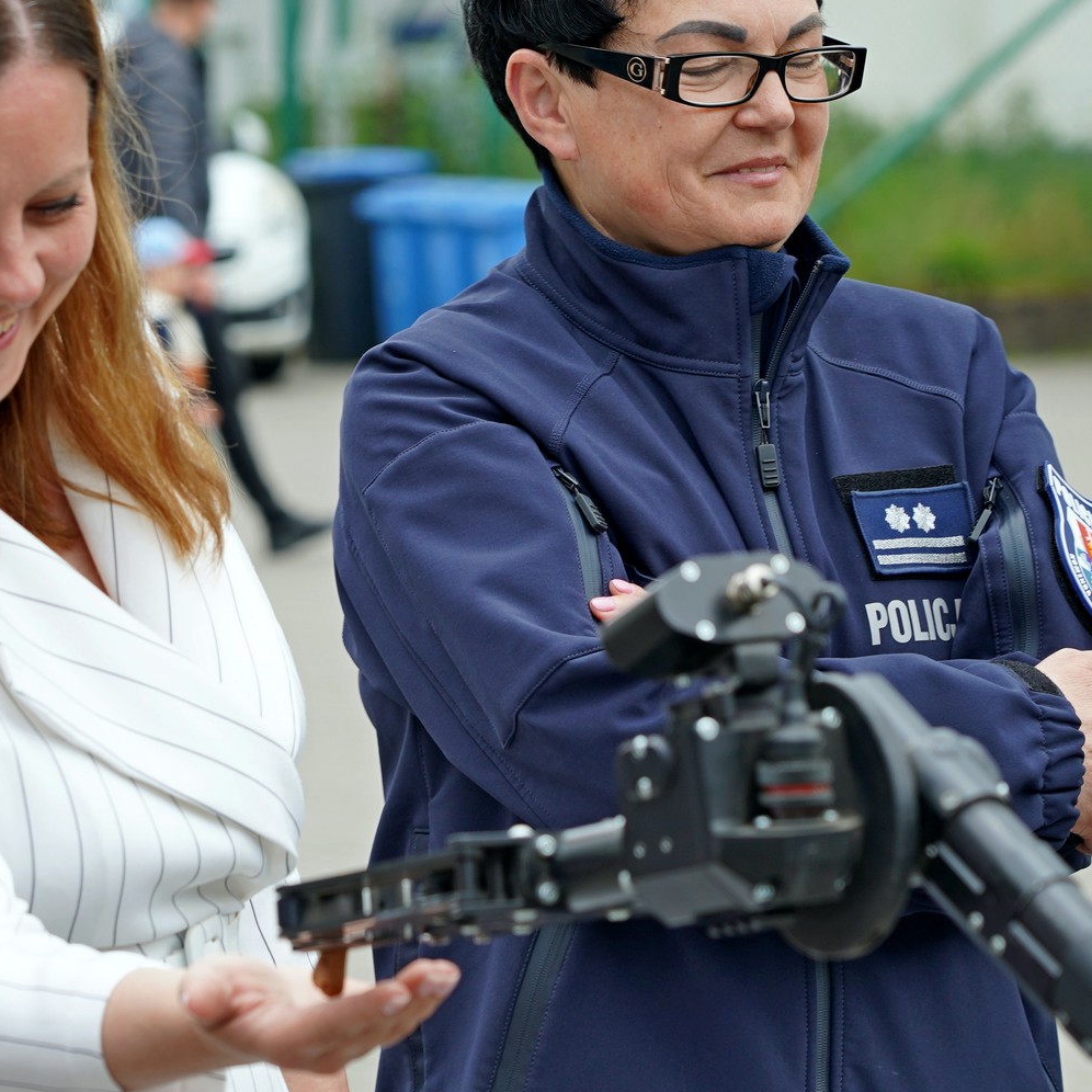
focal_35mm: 215
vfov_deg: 8.1
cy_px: 551
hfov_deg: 8.1
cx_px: 311
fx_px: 7673
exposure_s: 1/160
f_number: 5.6
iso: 100
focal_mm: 105
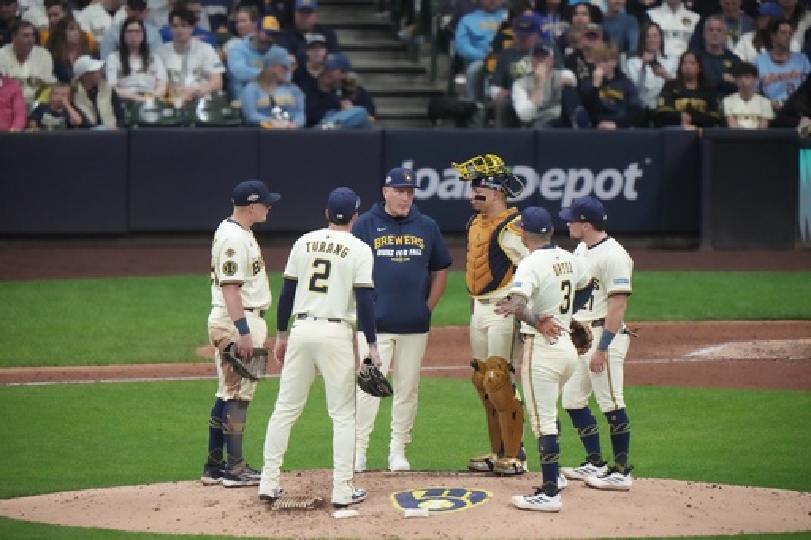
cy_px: 270
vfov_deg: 1.7
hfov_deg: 2.6
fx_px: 18015
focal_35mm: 800
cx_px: 406
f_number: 5.6
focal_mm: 800
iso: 10000
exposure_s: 1/1600
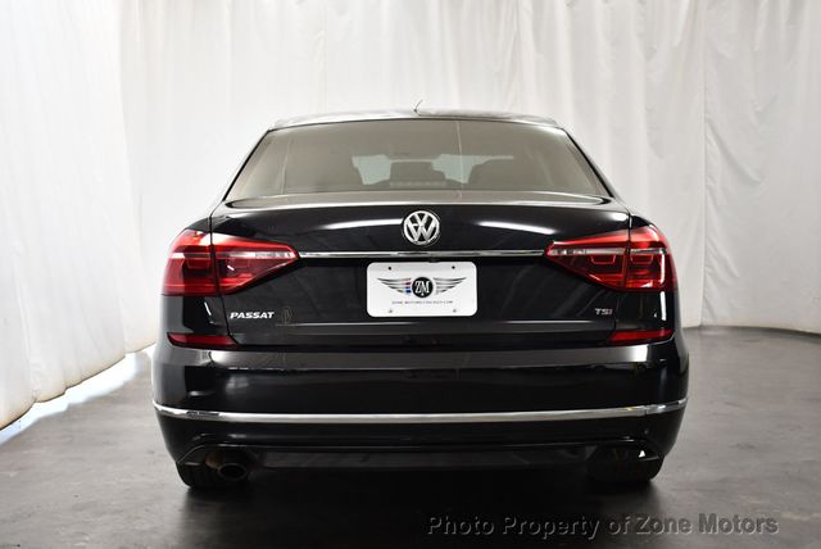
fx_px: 1050
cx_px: 410
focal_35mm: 46
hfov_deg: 42.7
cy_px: 274
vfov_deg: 29.3
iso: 800
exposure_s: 1/125
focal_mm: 23
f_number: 3.8
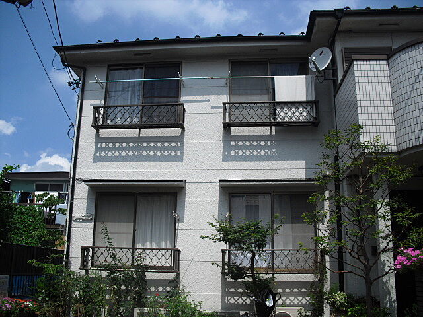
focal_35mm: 36
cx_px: 212
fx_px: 440
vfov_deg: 39.7
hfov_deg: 51.4
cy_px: 158
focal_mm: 6.3
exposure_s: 1/200
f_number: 7.8
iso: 64
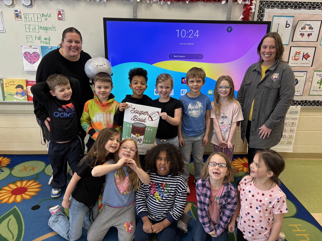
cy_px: 120
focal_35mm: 26
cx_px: 161
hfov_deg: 67.3
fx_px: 242
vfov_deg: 53.1
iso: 80
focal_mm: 5.96
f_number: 1.6
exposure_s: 1/60
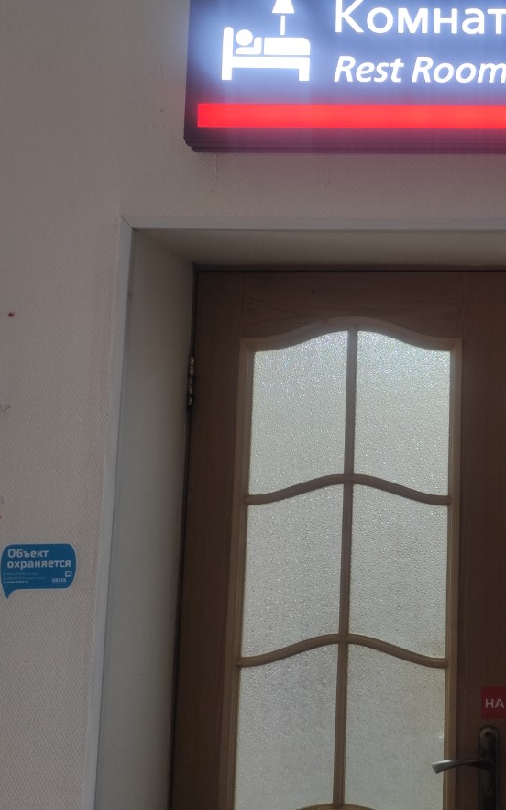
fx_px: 882
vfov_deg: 49.2
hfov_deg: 29.7
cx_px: 514
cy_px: 369
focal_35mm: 40
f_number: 1.79
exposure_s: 1/33
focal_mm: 4.74
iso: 116
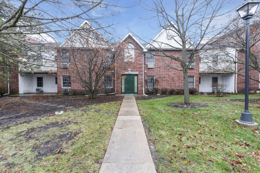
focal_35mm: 16
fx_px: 119
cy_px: 86
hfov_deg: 95.0
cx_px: 130
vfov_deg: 72.1
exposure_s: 1/4
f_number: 11
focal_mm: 16.5
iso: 100
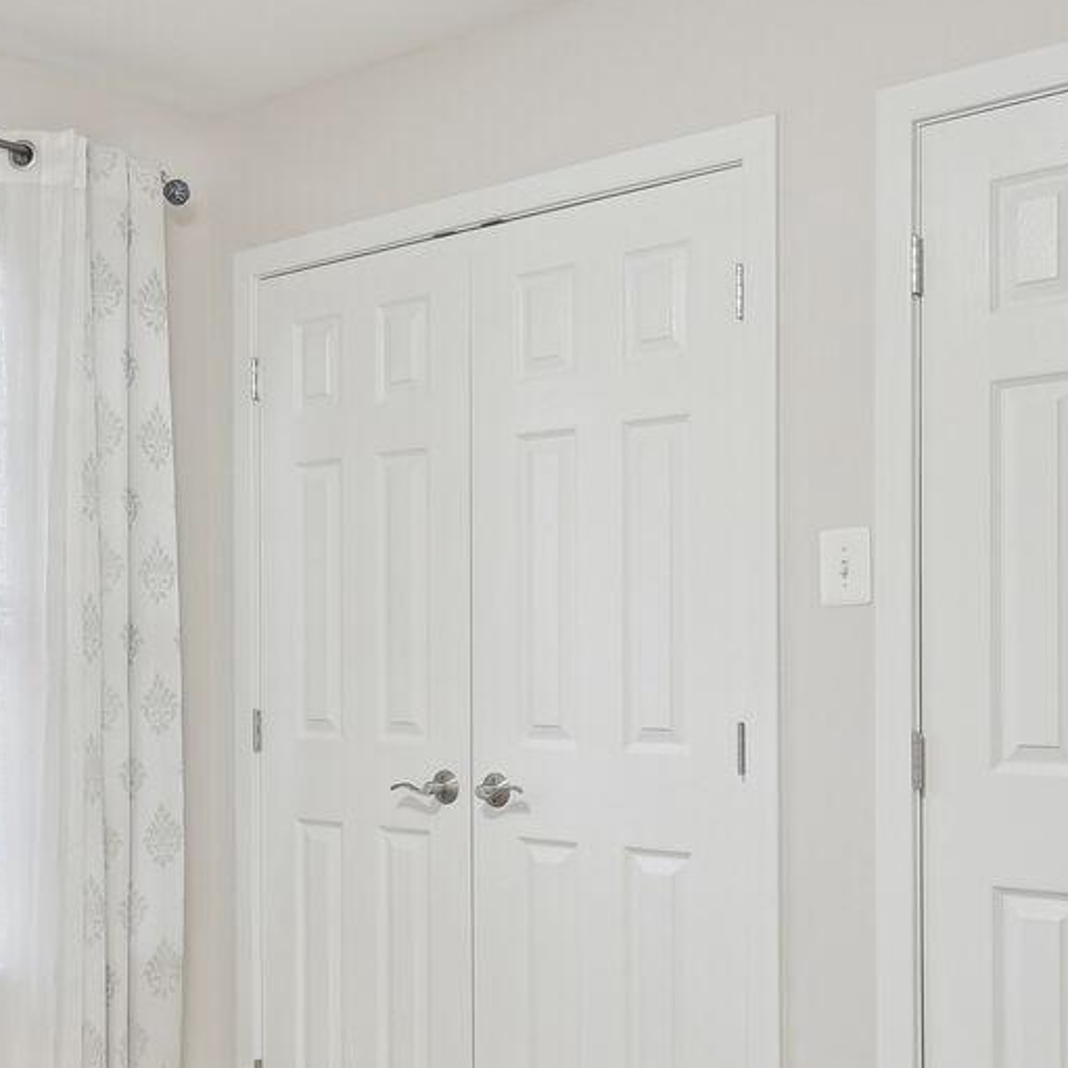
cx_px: 274
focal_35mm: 46
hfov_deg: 36.0
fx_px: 1606
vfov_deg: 36.2
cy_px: 759
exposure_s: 1/3.33
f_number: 8
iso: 400
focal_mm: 16
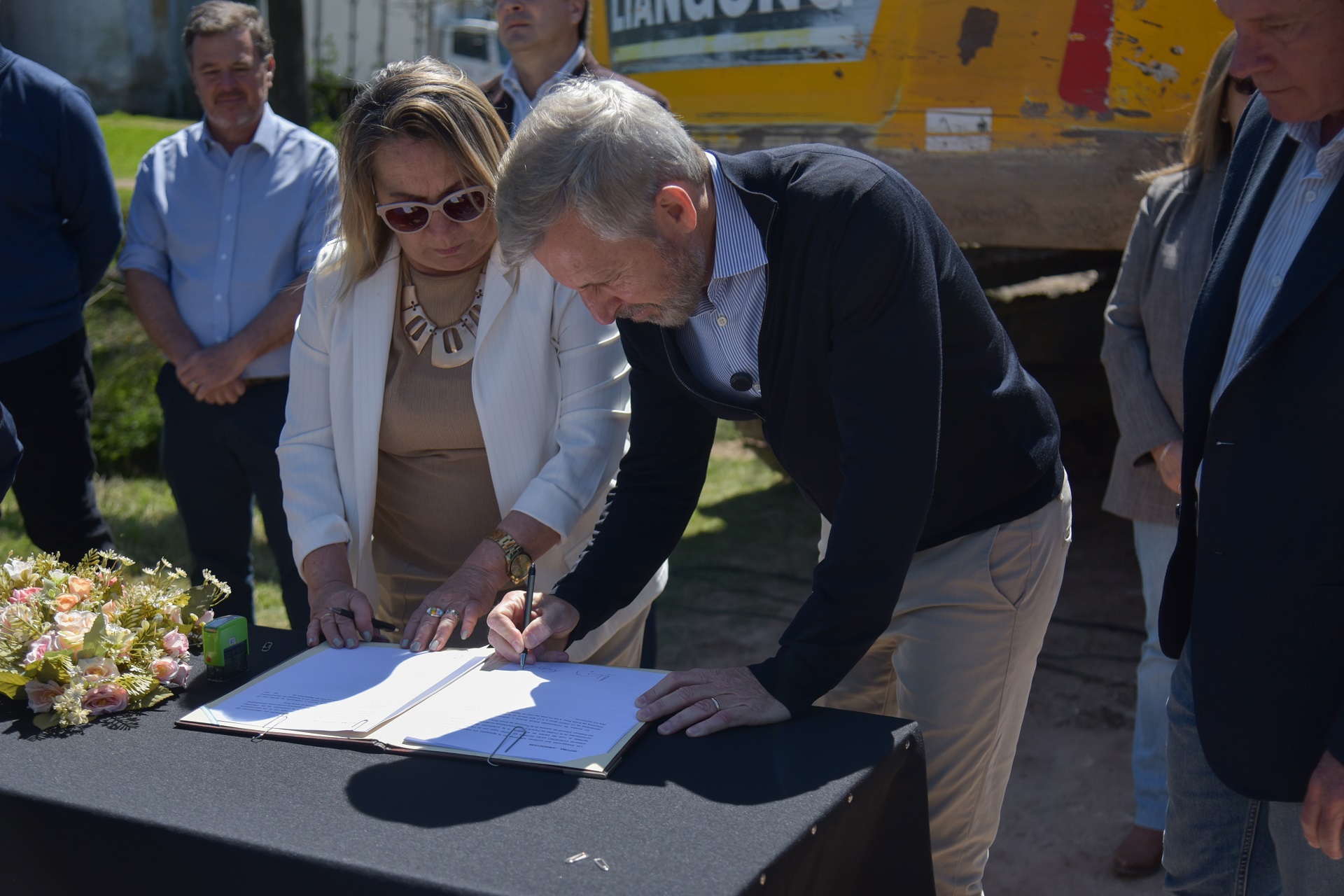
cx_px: 672
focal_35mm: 48
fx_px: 1792
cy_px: 448
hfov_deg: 41.1
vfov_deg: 28.1
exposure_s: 1/4000
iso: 400
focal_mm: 48
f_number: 4
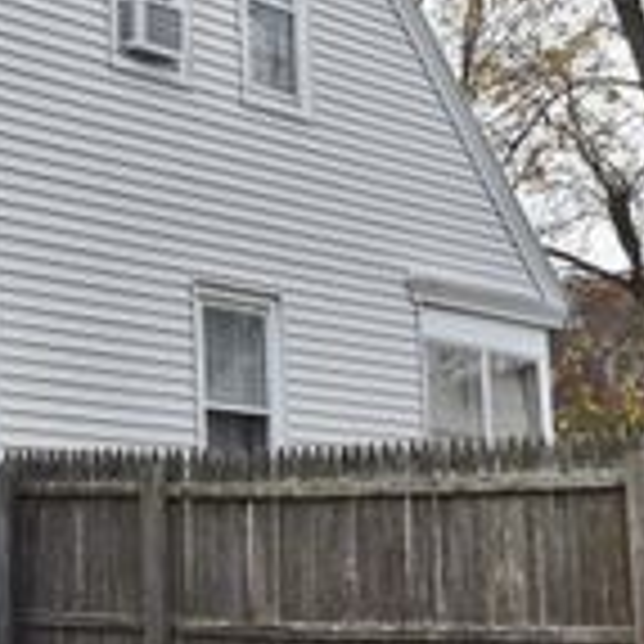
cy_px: 223
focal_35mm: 107
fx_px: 2252
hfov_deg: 15.0
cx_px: -338
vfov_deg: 16.2
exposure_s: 1/200
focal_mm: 24
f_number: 10
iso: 400
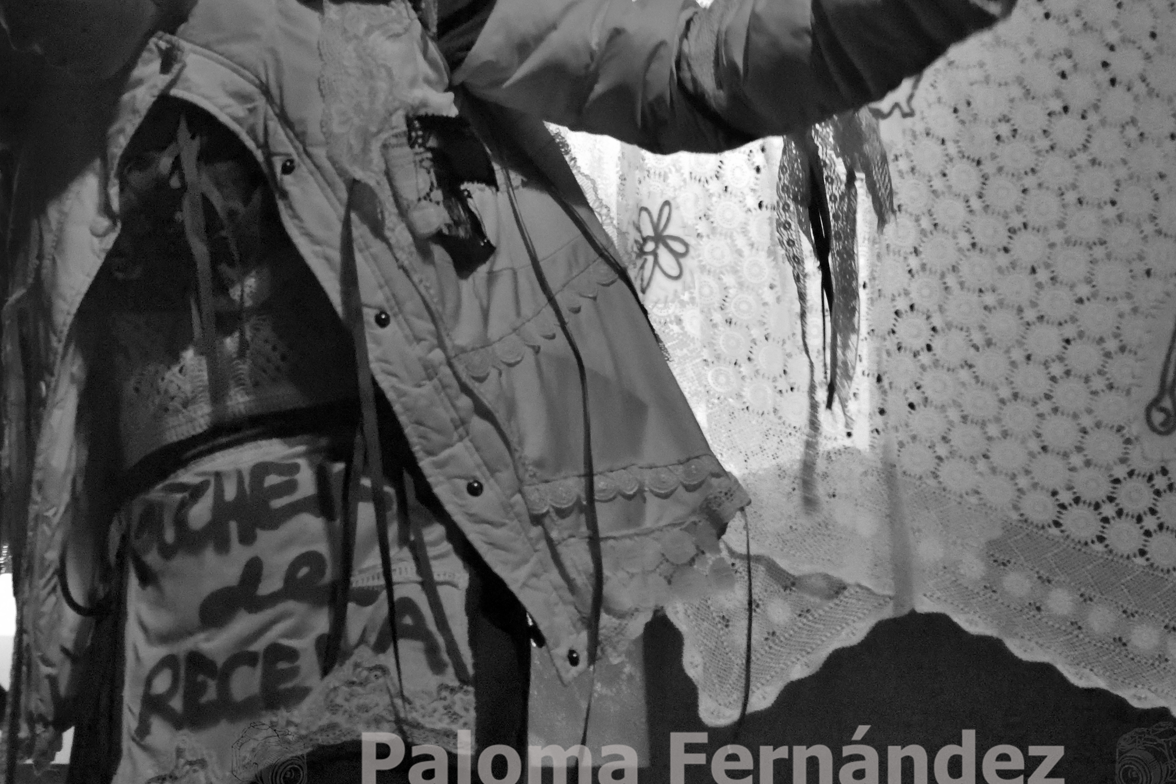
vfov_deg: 14.4
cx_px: 164
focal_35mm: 94
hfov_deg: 21.3
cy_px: 107
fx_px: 3067
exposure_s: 1/50
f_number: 6.3
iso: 4000
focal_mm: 35
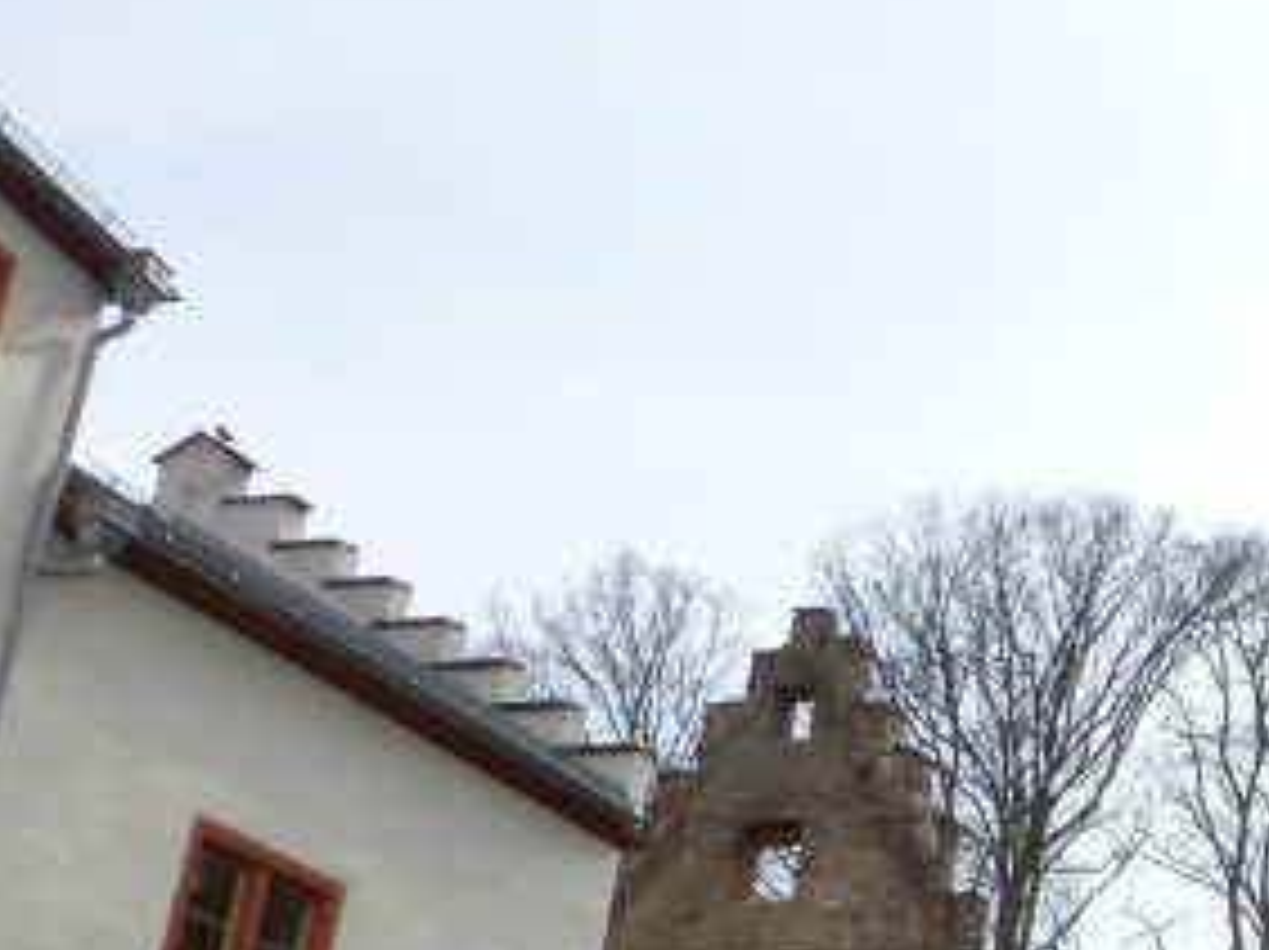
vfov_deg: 20.4
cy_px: 810
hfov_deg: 23.2
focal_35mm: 71
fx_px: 2601
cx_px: 1786
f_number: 4
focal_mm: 4.3
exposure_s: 1/800
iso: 160
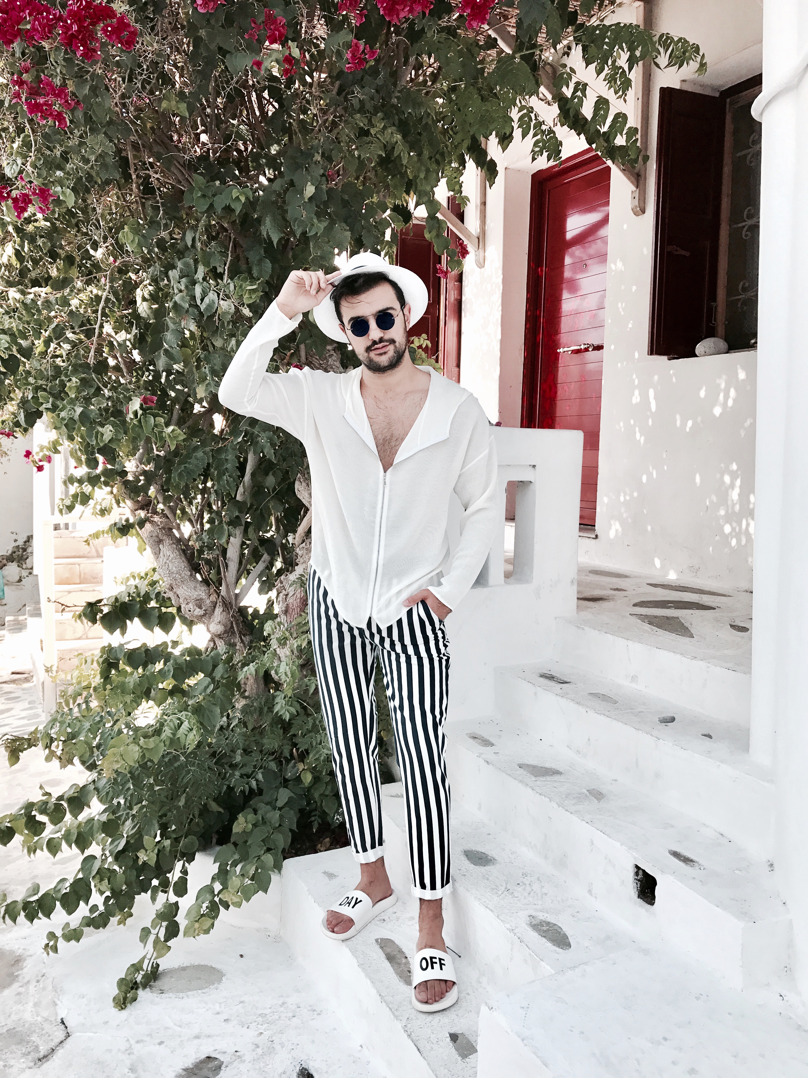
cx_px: 404
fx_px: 871
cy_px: 539
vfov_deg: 63.4
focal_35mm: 28
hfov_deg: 49.7
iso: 20
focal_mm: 3.99
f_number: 1.8
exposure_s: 1/731
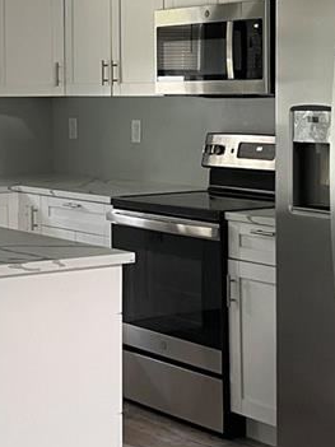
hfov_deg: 16.4
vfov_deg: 21.7
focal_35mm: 89
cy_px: 88
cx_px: 51
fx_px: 1149
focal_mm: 4.2
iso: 125
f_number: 1.6
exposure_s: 1/64
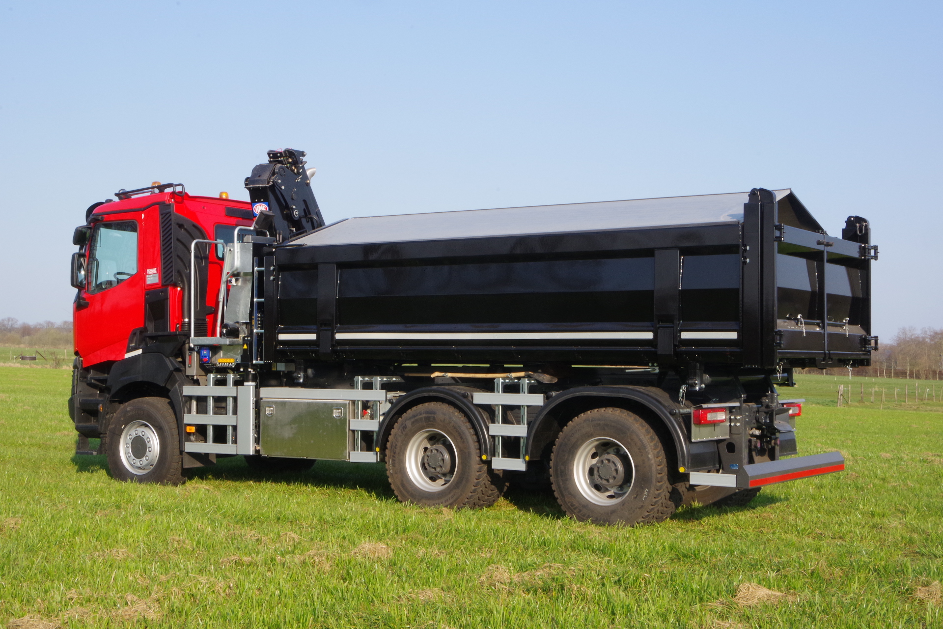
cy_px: 314
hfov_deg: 42.7
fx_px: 1205
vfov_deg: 29.2
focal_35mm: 46
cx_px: 472
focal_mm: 31
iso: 800
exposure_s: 1/80
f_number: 22
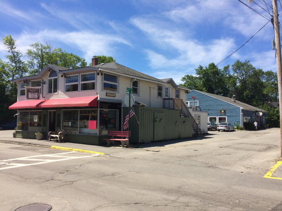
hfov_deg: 61.7
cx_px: 141
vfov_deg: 48.2
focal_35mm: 29
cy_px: 106
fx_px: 236
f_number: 2.2
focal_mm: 4.15
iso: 32
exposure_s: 1/1953
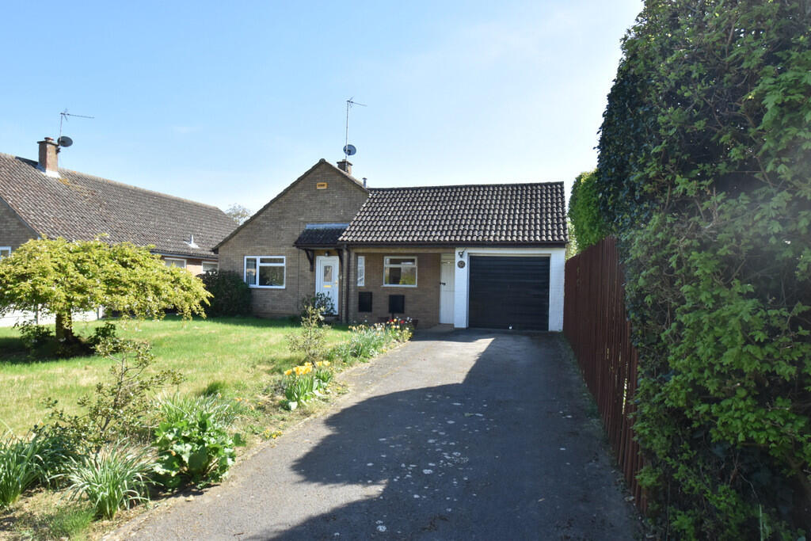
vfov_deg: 59.5
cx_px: 406
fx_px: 473
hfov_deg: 81.2
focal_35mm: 21
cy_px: 270
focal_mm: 14
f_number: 9
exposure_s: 1/400
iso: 400
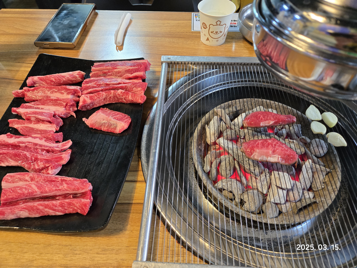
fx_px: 237
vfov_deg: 58.9
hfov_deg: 73.9
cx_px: 178
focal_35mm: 23
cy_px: 134
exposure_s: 1/120
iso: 500
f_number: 1.8
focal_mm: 5.4
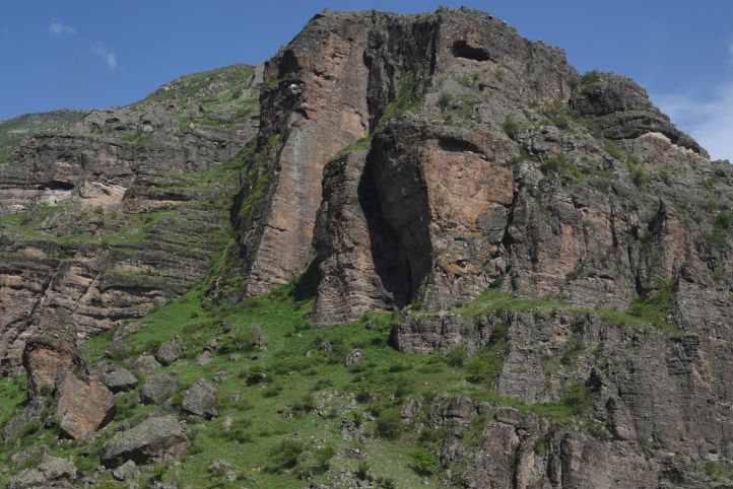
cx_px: 246
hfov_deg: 22.5
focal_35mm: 90
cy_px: 391
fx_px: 1833
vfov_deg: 15.1
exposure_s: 1/125
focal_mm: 50
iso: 125
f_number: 14
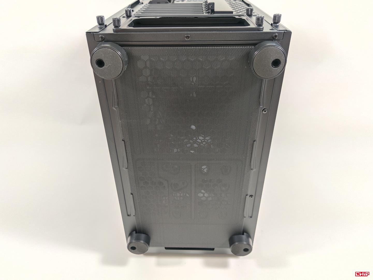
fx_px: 259
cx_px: 186
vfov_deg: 56.8
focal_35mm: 24
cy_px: 140
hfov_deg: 71.6
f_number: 1.85
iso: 317
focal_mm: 6.78
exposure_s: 1/17
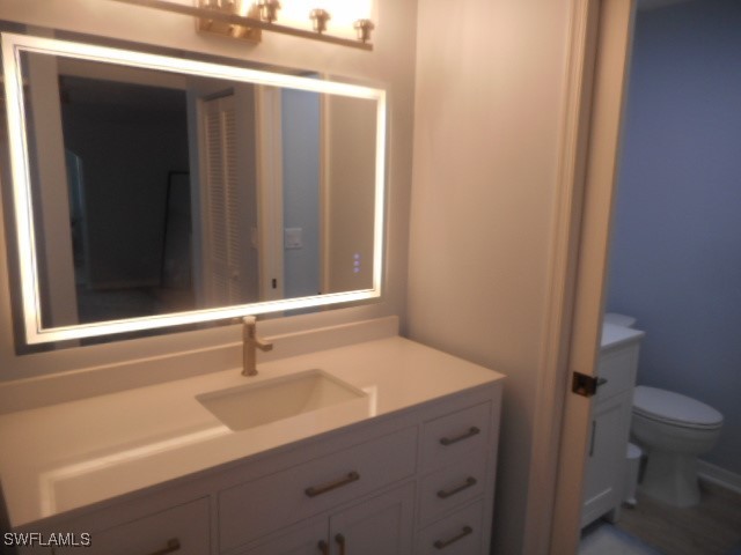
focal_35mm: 25
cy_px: 278
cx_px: 370
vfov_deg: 54.9
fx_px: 535
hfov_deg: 69.4
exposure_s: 1/30
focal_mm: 4.5
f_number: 3.7
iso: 100
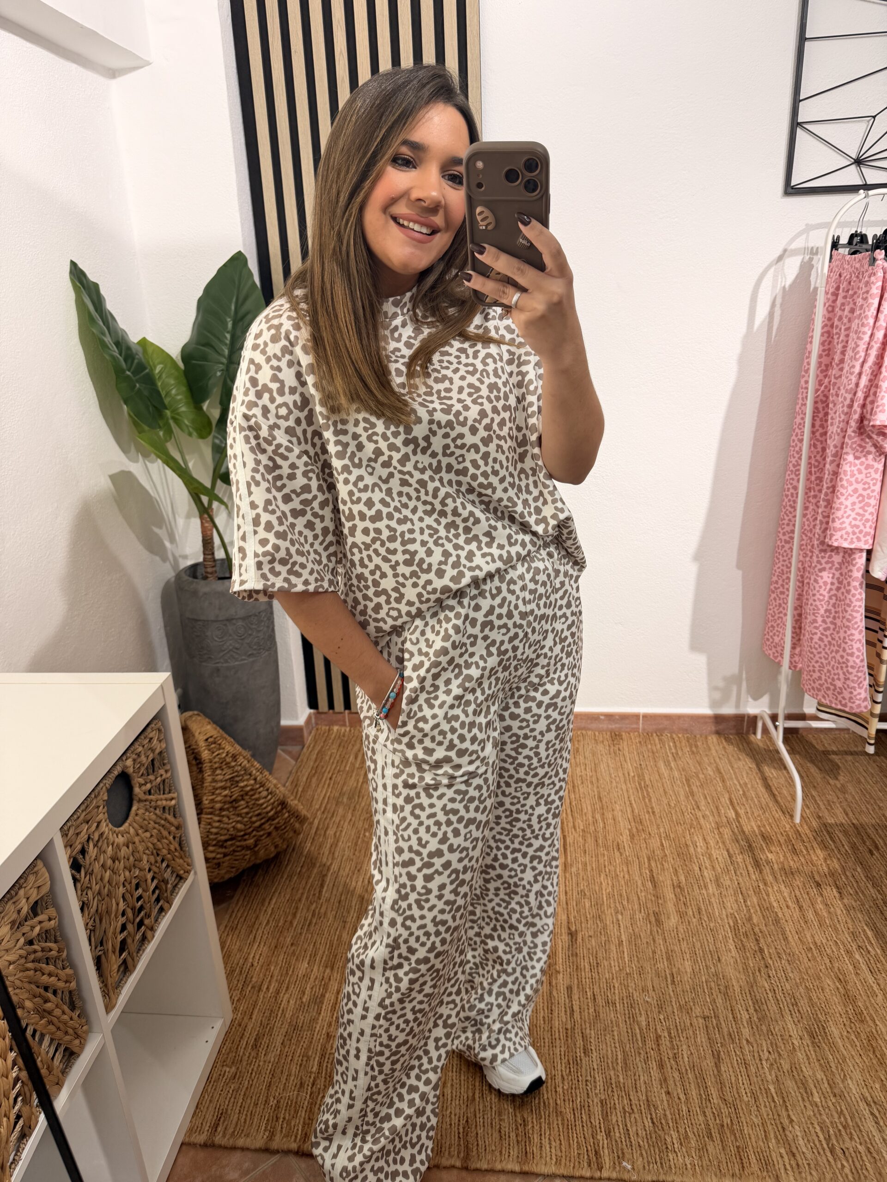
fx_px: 820
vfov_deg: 71.6
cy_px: 591
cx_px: 444
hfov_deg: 56.8
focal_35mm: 24
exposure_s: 1/100
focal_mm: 6.76
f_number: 1.78
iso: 64
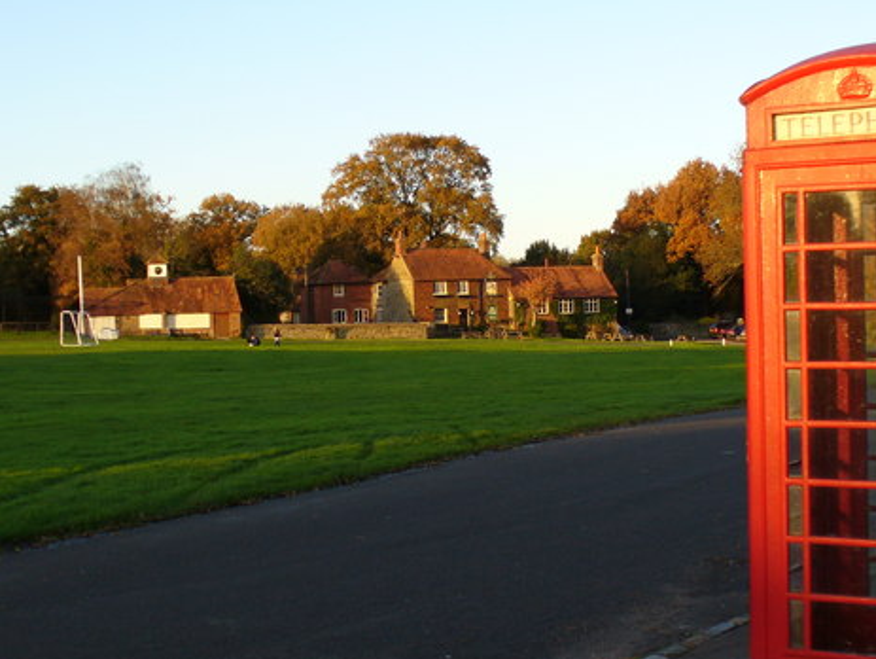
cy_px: 354
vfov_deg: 25.3
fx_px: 1469
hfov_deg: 33.2
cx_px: 482
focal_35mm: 58
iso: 80
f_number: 2.9
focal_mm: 7
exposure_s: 1/250
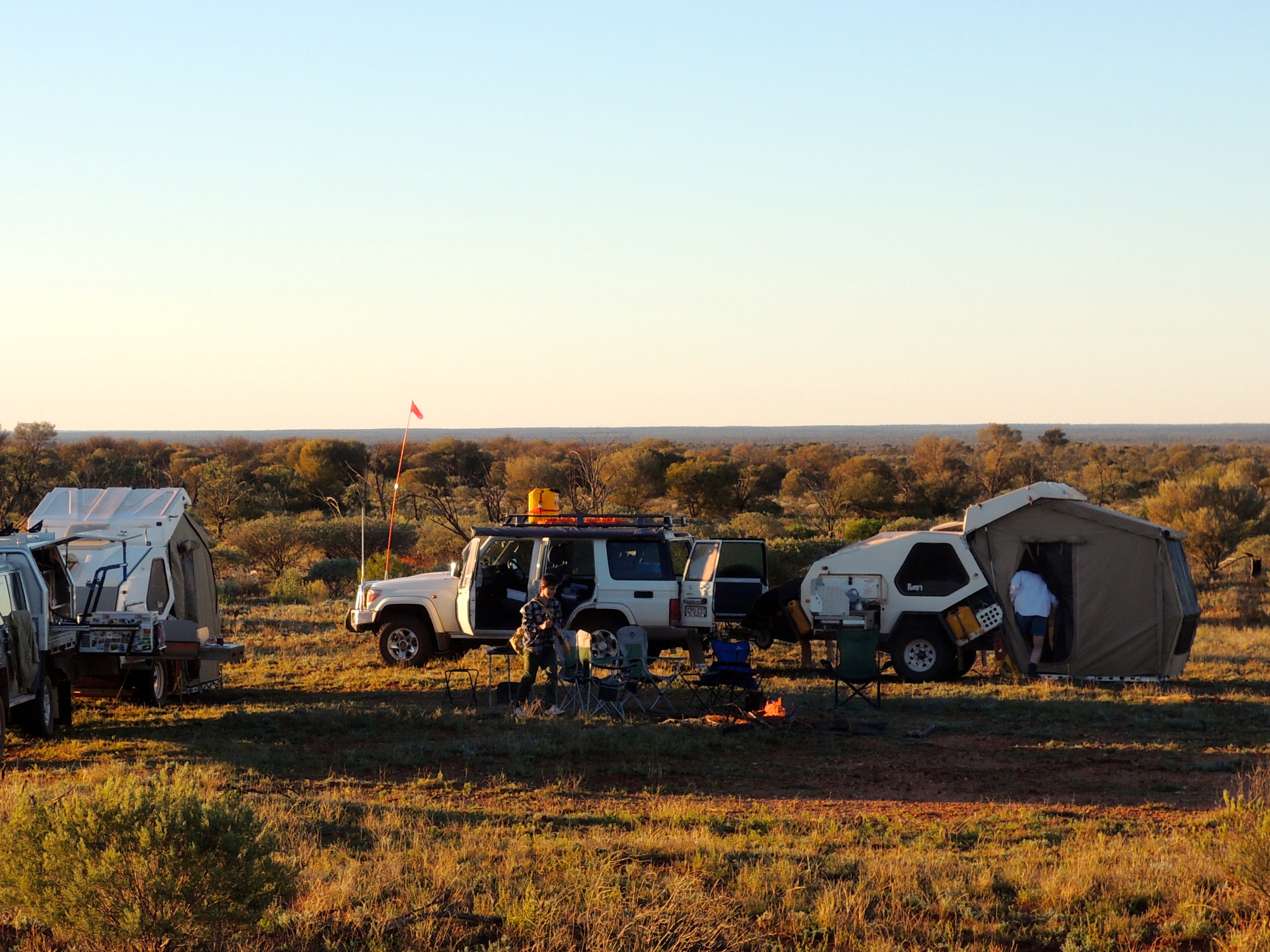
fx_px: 3815
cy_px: 651
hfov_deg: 18.9
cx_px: 497
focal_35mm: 104
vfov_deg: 14.2
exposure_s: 1/200
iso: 100
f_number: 4.5
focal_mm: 12.5
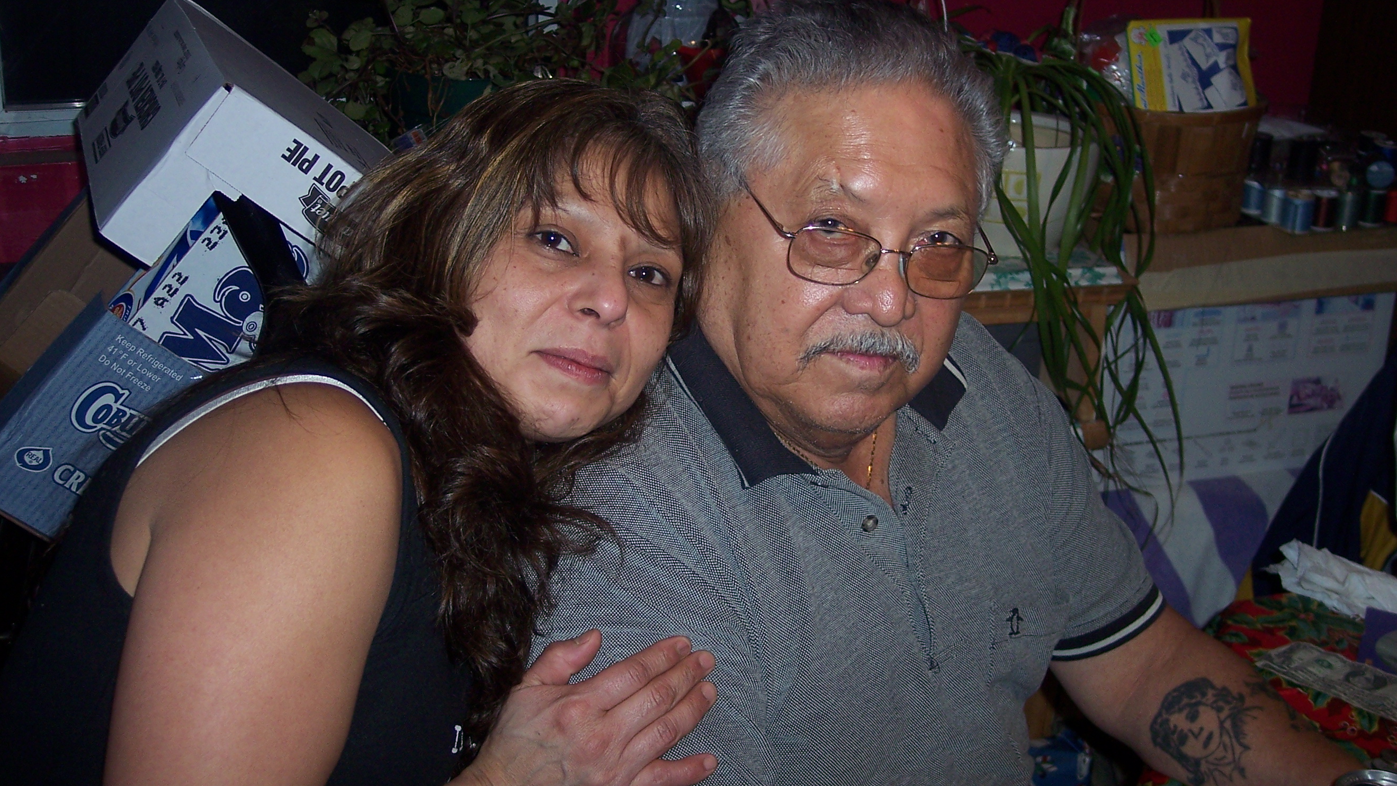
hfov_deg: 44.6
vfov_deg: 25.9
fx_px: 1704
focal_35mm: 46
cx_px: 711
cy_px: 319
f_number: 2.8
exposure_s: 1/60
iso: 100
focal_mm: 8
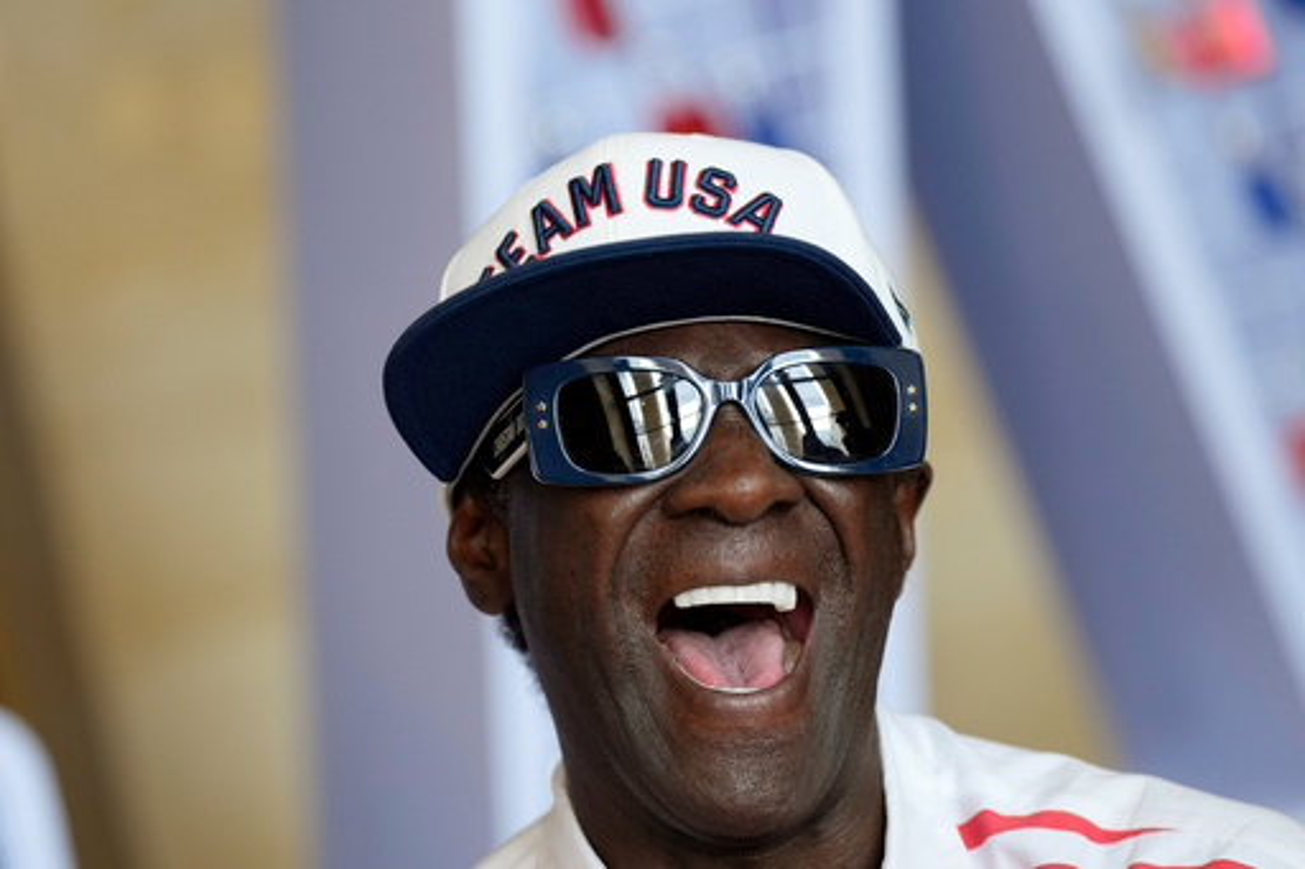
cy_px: 434
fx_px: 8189
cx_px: 652
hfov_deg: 9.1
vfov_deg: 6.1
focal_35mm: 226
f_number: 2.8
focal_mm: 151
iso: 1000
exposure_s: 1/320
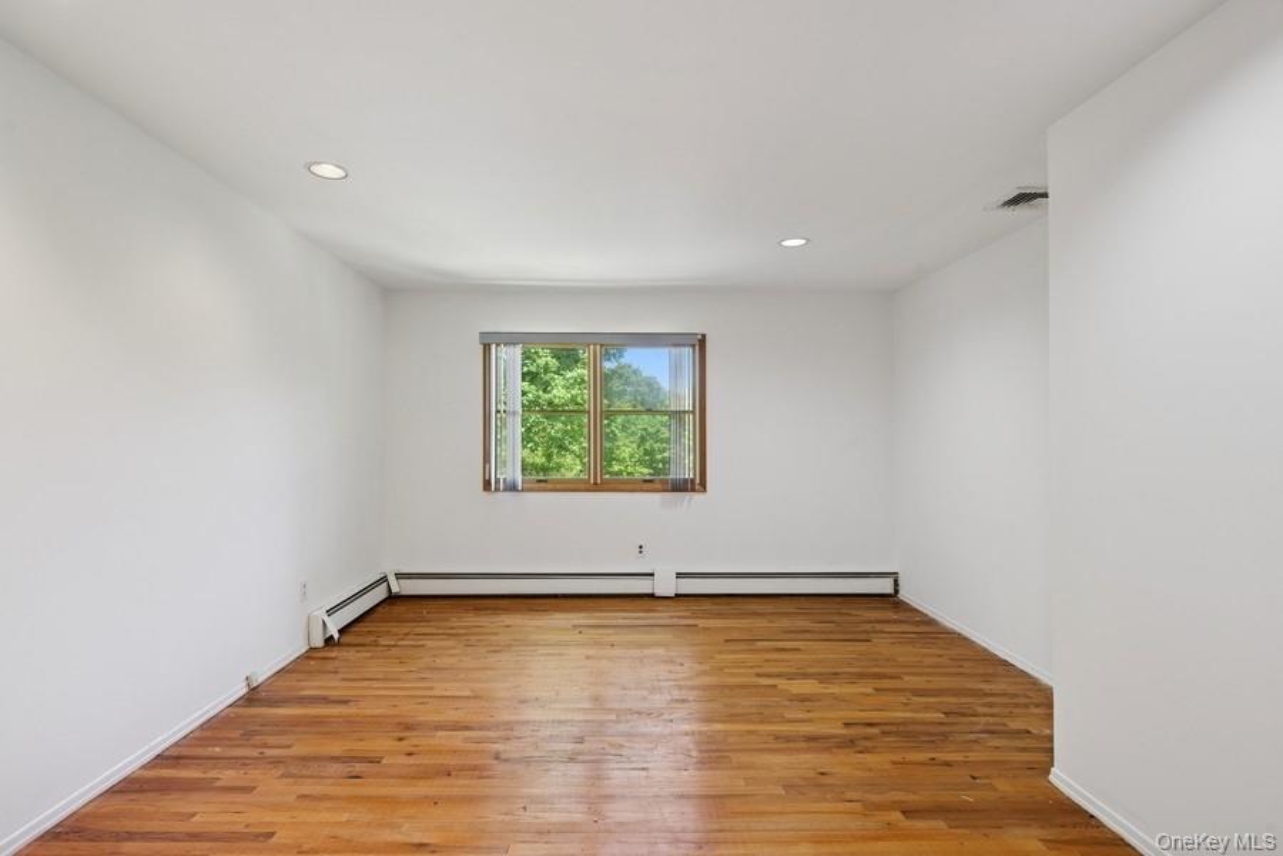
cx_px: 642
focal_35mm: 18
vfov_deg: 67.4
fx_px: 641
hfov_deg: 90.0
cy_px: 428
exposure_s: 1/80
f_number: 8
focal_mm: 18
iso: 400
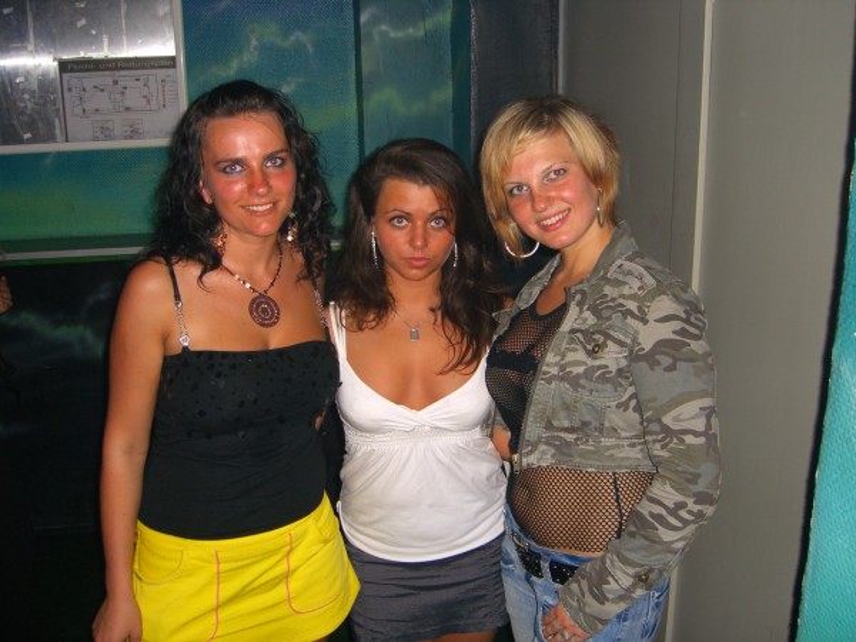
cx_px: 428
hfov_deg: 49.0
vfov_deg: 37.7
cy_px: 321
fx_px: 940
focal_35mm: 38
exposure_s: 1/60
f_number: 2.8
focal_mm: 7.9
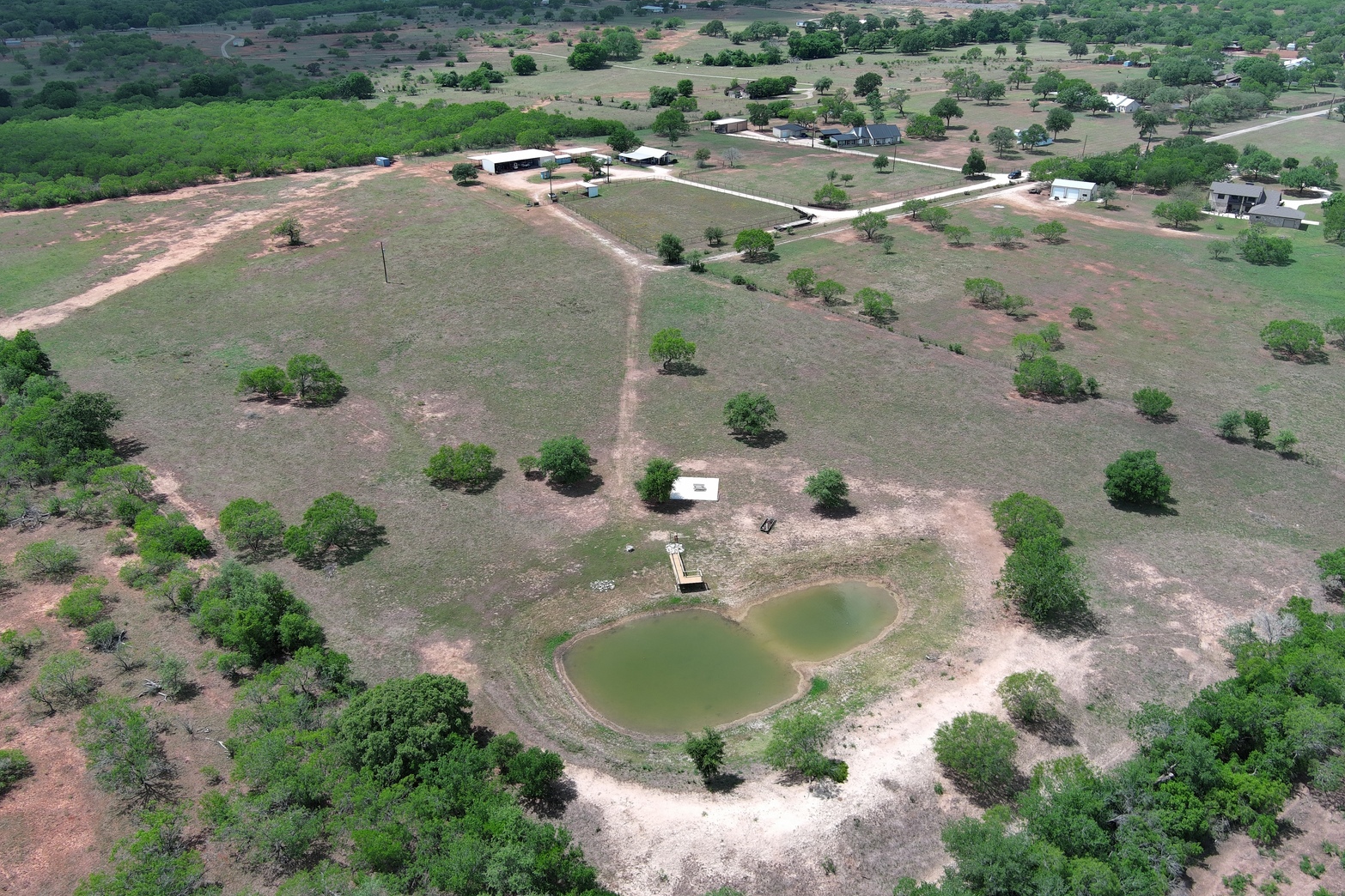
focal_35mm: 30
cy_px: 448
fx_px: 1121
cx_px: 668
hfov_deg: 61.9
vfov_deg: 43.6
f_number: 2.8
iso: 101
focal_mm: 10.57
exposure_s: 1/1248
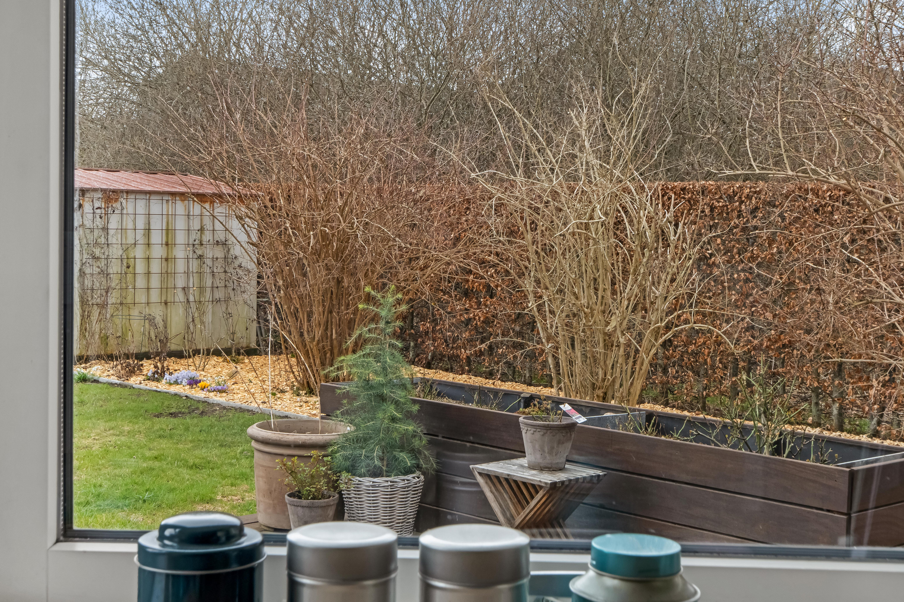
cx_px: 452
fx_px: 1306
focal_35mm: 52
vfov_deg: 26.0
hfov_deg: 38.2
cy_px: 301
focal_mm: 35
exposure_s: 1/3
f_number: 22
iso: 100
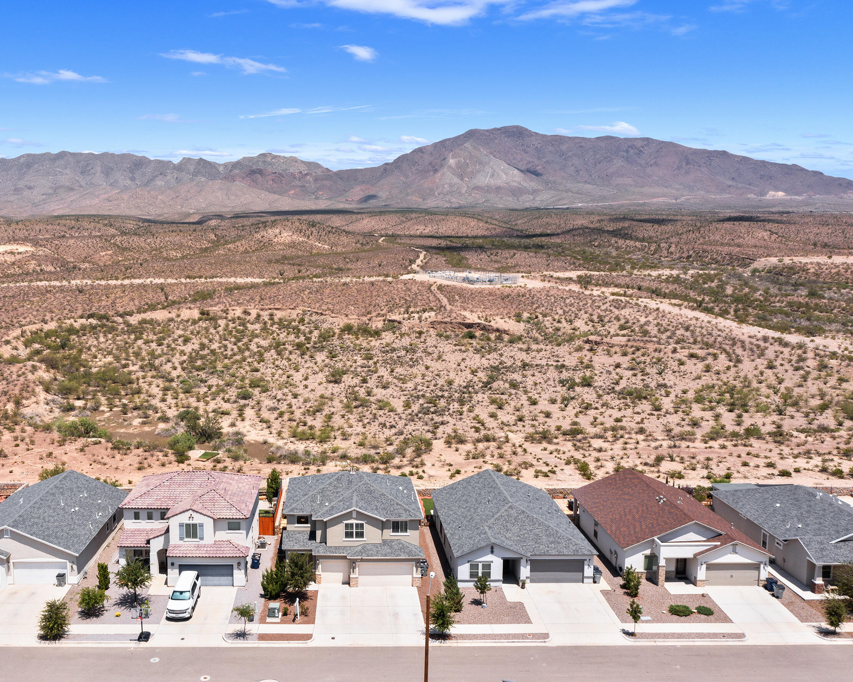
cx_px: 334
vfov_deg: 45.8
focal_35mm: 32
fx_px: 808
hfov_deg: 55.2
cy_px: 346
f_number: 6.3
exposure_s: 1/640
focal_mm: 10.26
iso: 100
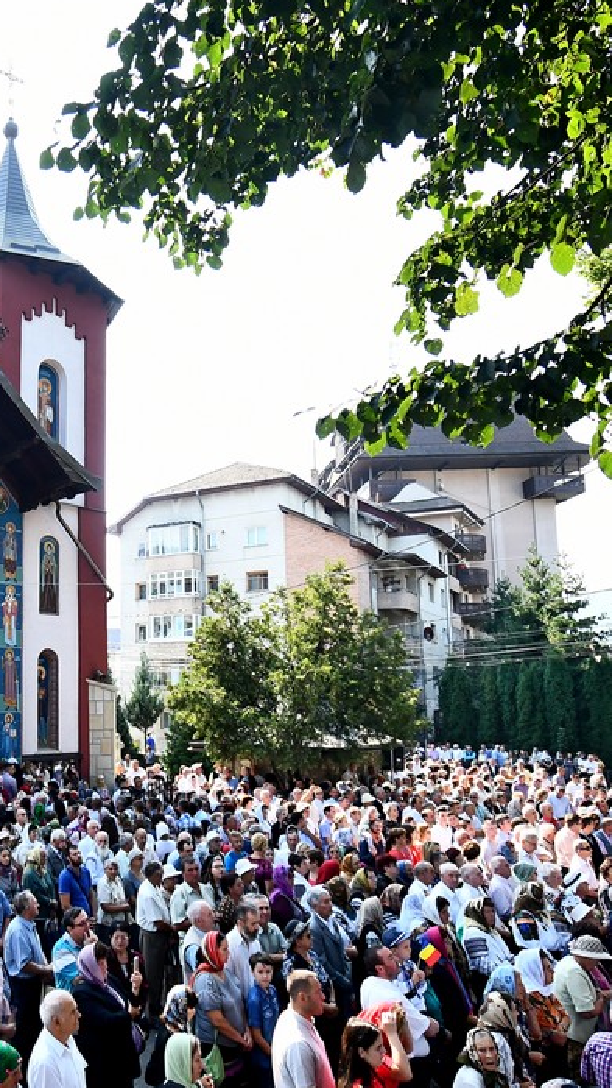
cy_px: 602
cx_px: 89
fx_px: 778
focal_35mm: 27
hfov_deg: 40.4
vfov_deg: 69.6
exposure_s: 1/640
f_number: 4.5
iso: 640
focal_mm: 10
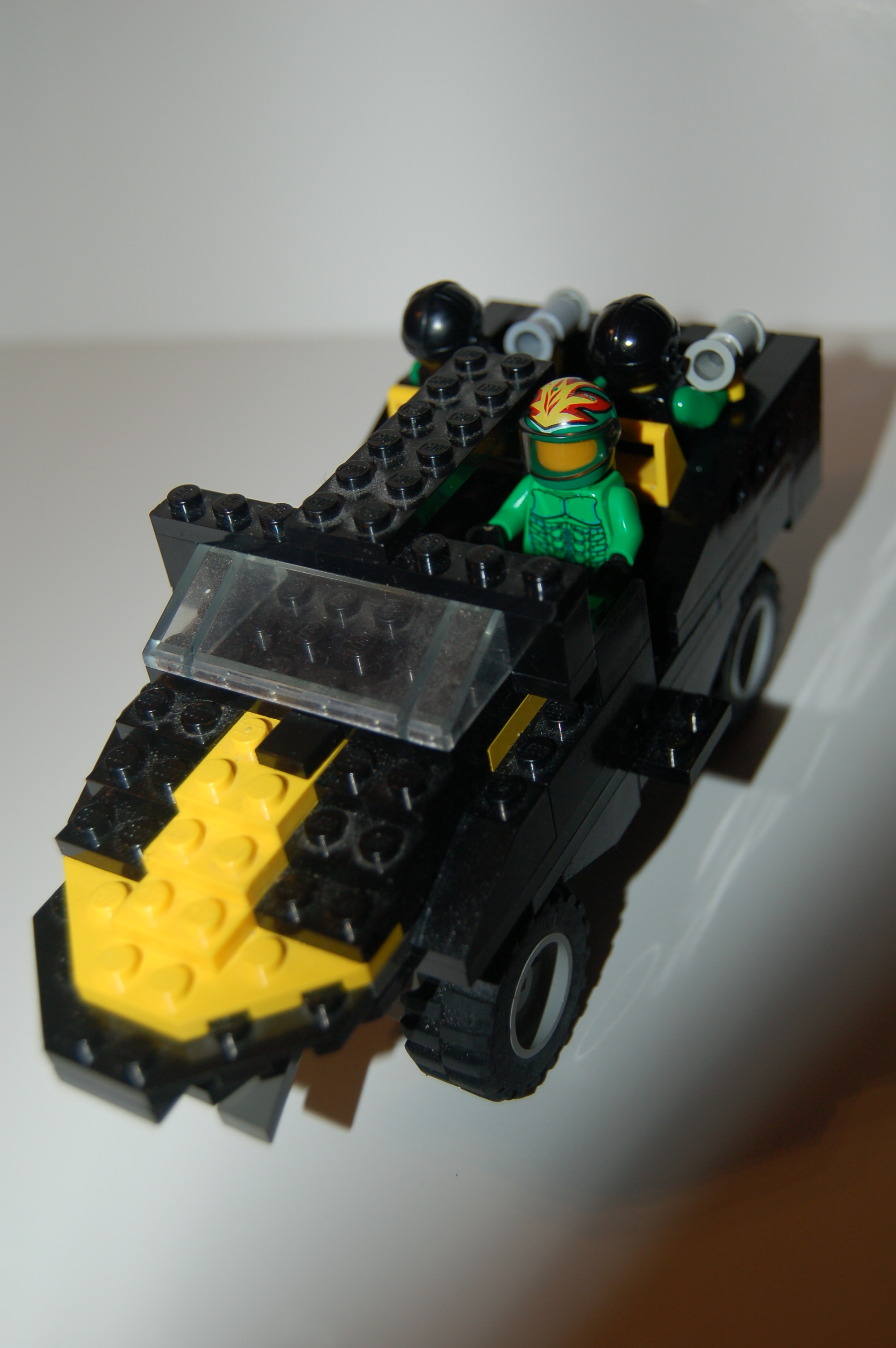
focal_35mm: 42
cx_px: 448
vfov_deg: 46.4
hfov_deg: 31.8
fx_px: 1571
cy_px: 674
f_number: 4.2
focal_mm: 28
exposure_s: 1/60
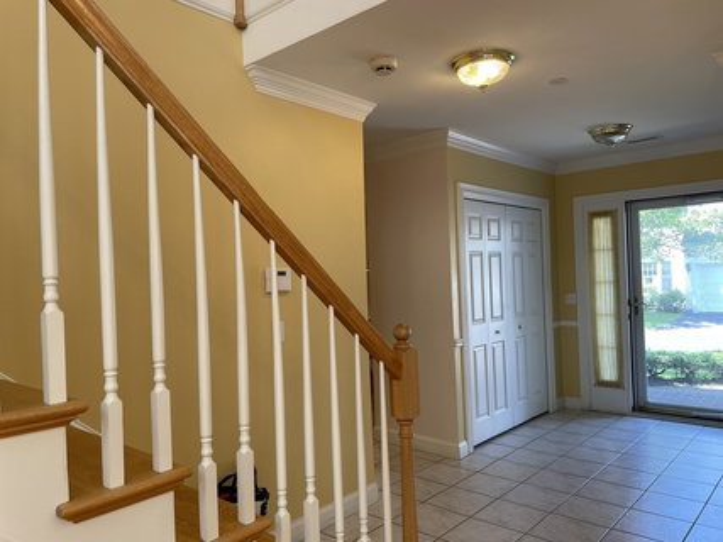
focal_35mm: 26
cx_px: 362
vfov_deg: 53.0
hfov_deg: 67.3
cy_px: 271
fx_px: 543
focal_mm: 4.2
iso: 64
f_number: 1.6
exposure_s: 1/120
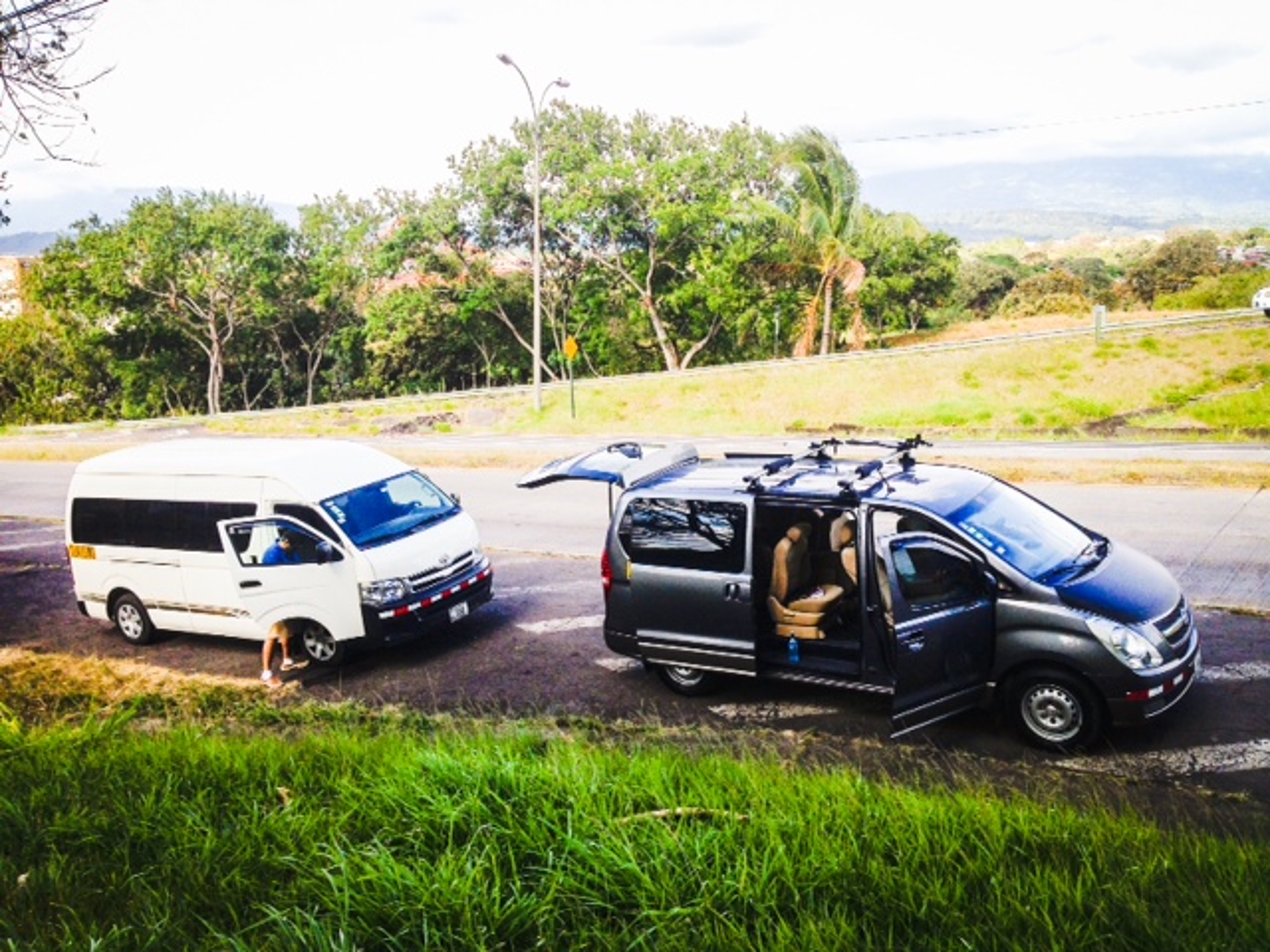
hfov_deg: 55.4
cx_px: 635
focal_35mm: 33
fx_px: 1211
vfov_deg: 42.9
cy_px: 476
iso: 50
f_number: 2.4
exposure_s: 1/686
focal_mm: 4.12
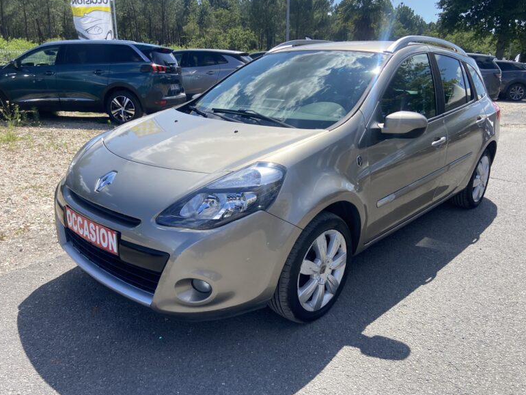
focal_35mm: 27
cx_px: 269
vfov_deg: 51.4
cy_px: 195
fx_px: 410
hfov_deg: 65.3
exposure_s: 1/2183
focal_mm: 4.25
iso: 32
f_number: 1.8
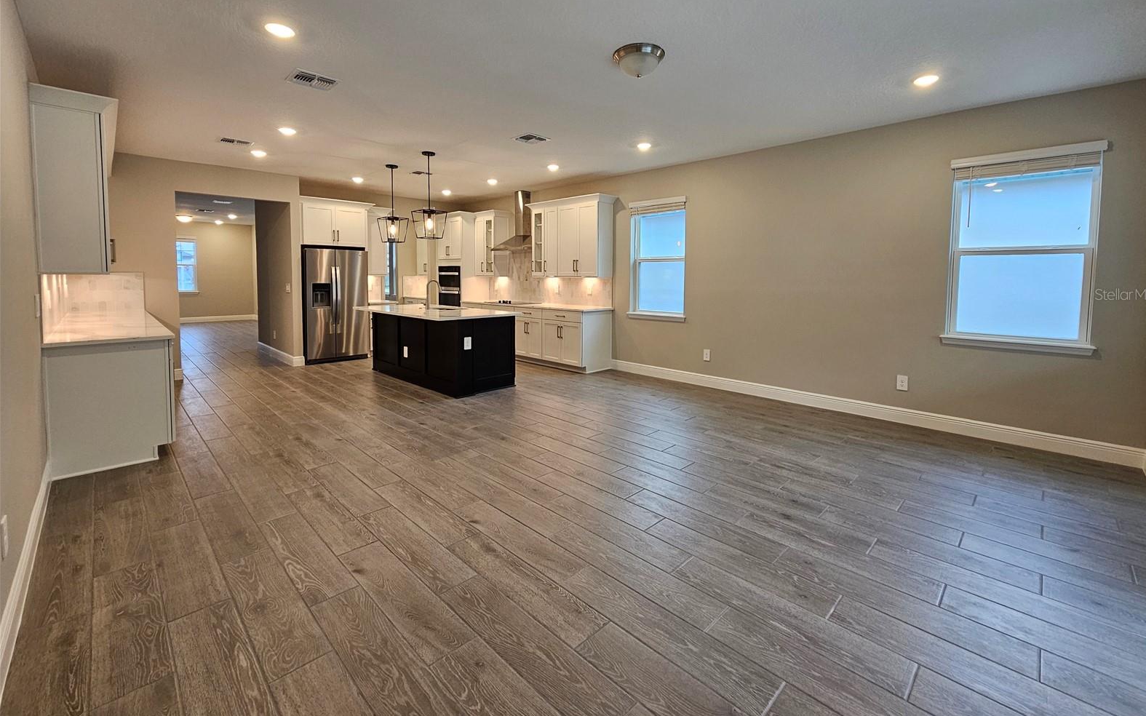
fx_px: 437
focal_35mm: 14
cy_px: 294
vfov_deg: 77.9
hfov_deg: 105.3
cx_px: 581
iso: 160
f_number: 2.2
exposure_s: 1/60
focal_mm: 2.2
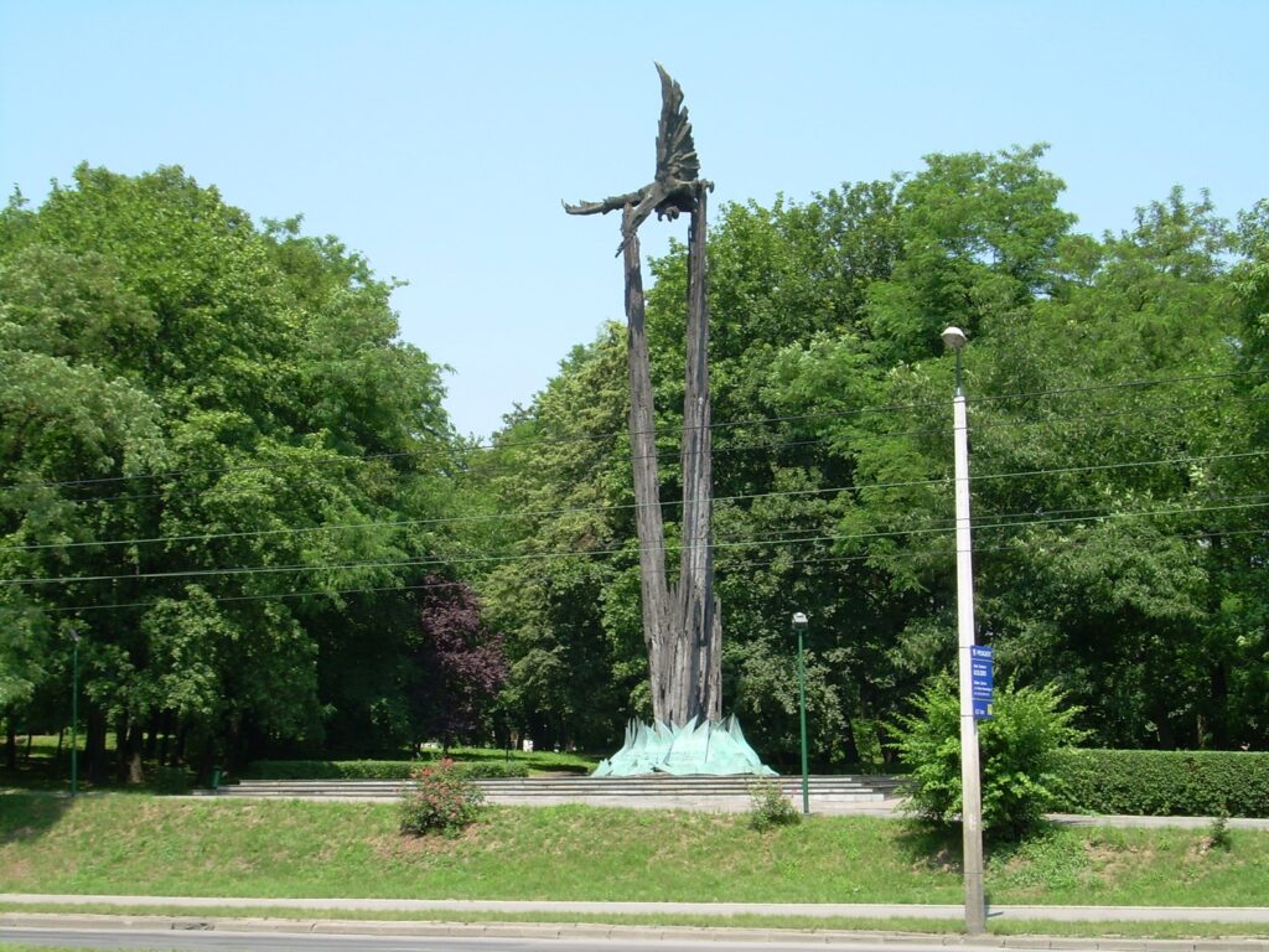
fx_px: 2383
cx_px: 634
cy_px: 476
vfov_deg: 22.6
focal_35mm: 65
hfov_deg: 29.8
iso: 50
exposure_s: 1/136
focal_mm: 11
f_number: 5.9
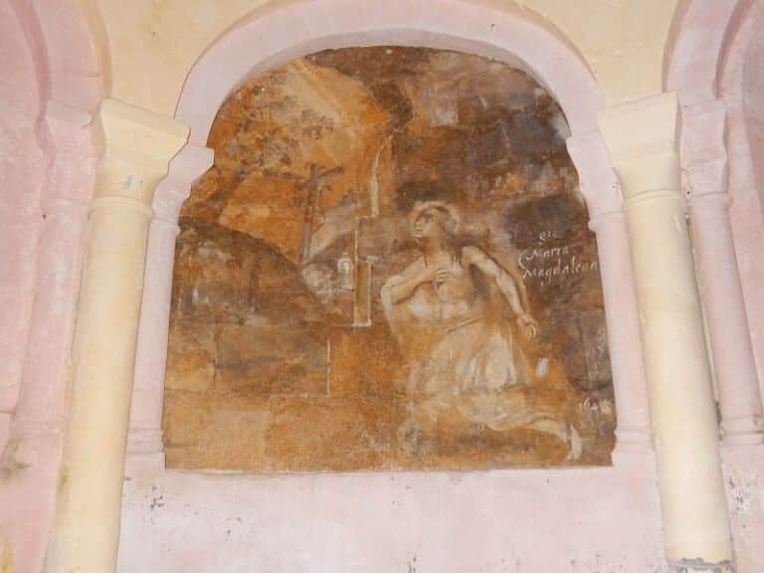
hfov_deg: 60.0
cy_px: 286
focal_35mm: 30
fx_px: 662
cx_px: 382
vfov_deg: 46.8
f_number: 4
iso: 720
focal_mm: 5.4
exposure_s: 1/30
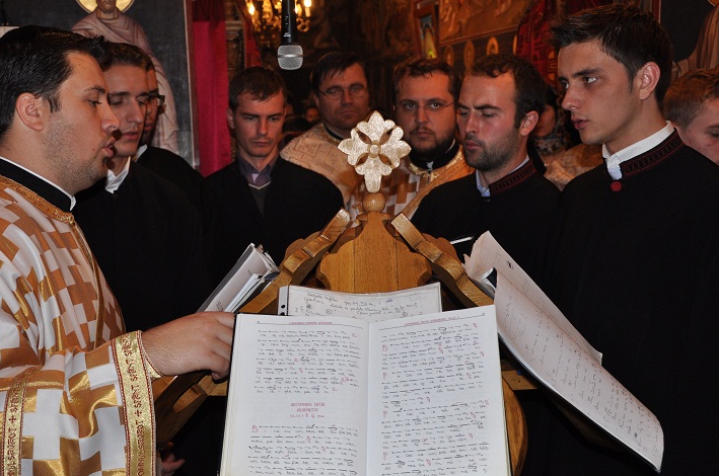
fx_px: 950
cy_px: 242
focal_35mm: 48
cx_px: 322
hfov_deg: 41.4
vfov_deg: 28.2
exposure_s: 1/60
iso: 500
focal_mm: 25
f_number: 4
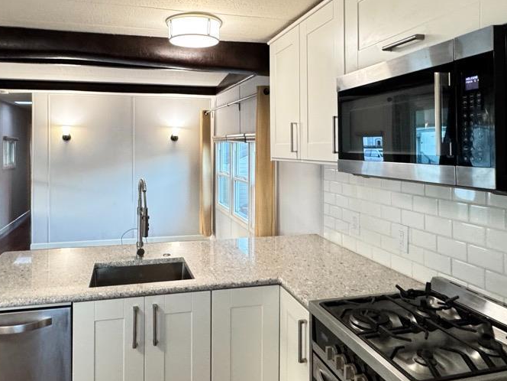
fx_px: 395
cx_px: 221
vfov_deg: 50.9
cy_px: 144
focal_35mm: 27
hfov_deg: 65.1
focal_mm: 2.22
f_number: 2.2
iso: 320
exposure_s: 1/60
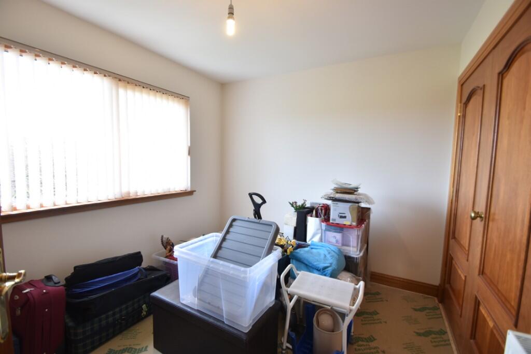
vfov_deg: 77.3
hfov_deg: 100.4
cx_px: 266
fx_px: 221
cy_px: 177
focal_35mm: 15
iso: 110
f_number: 4.5
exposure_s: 1/15
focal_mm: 10
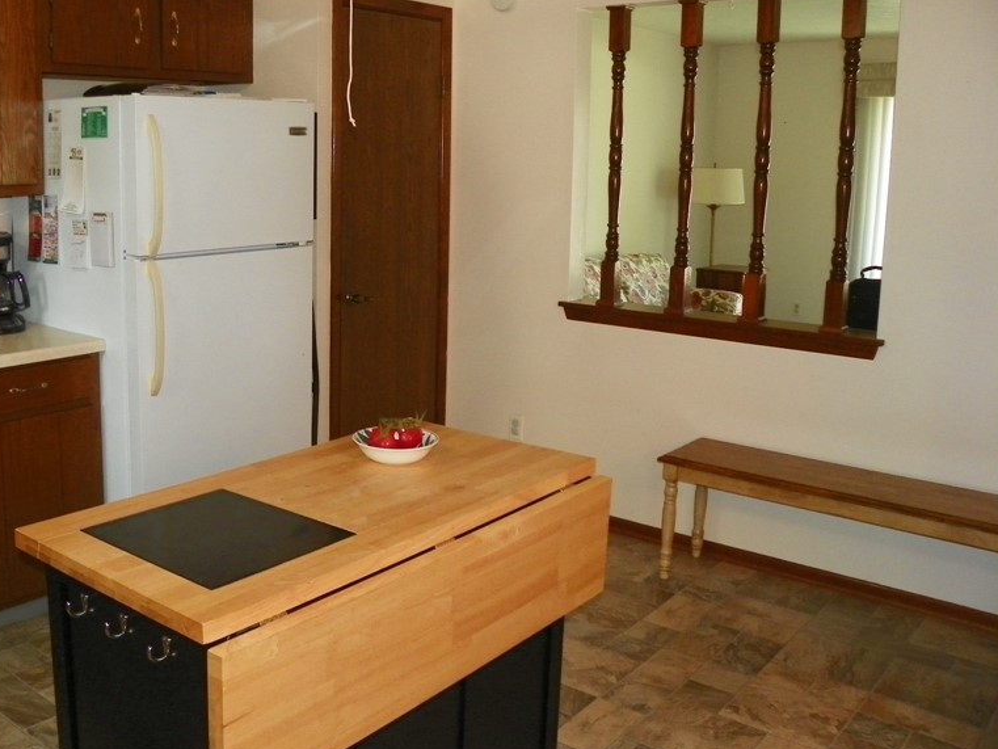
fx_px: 1009
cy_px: 325
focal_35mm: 35
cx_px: 337
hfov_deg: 51.7
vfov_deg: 40.6
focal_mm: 4.6
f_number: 2.8
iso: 200
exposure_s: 1/30
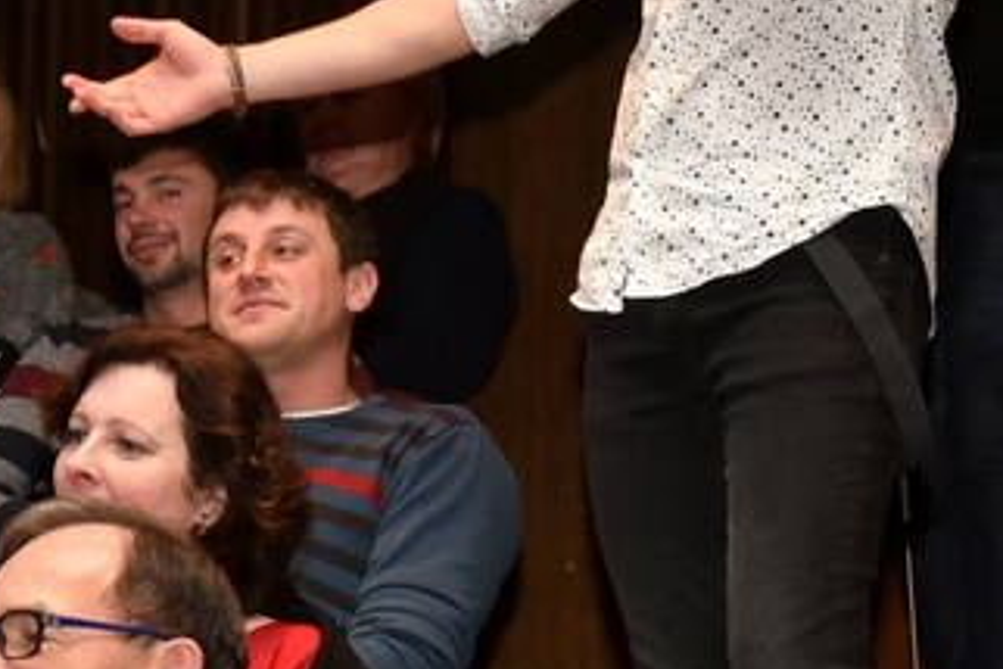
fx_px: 5770
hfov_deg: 9.9
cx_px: 206
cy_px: 355
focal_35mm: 207
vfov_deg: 6.6
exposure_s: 1/200
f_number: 5
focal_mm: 65
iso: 1600
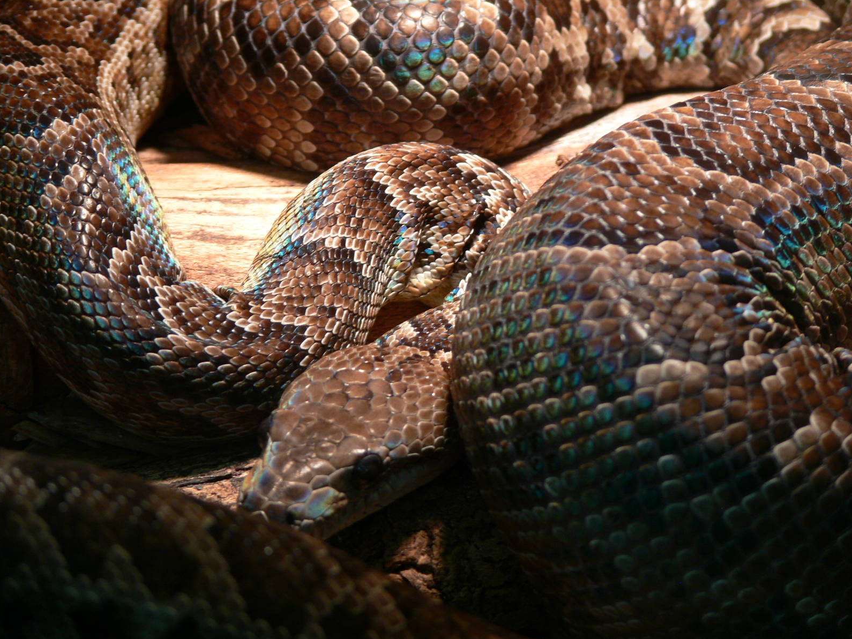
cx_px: 425
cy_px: 320
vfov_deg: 9.2
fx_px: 3963
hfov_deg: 12.3
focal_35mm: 161
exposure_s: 1/30
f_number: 3.6
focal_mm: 33.9
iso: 80
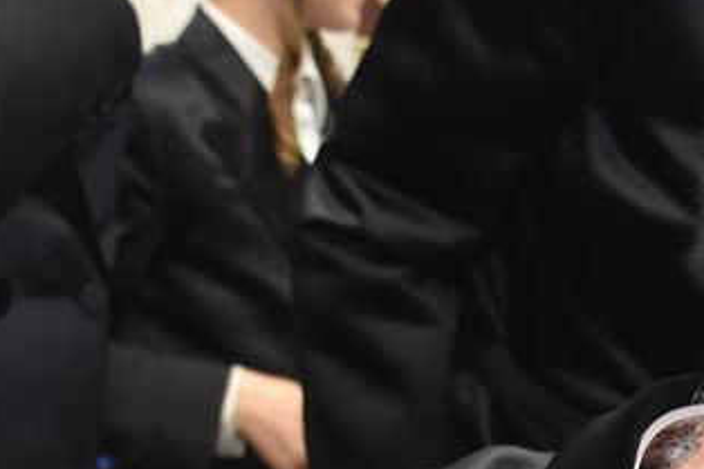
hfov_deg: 13.7
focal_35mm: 147
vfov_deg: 9.0
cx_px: 769
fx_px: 2873
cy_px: 769
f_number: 5.6
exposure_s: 1/60
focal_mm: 22
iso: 800
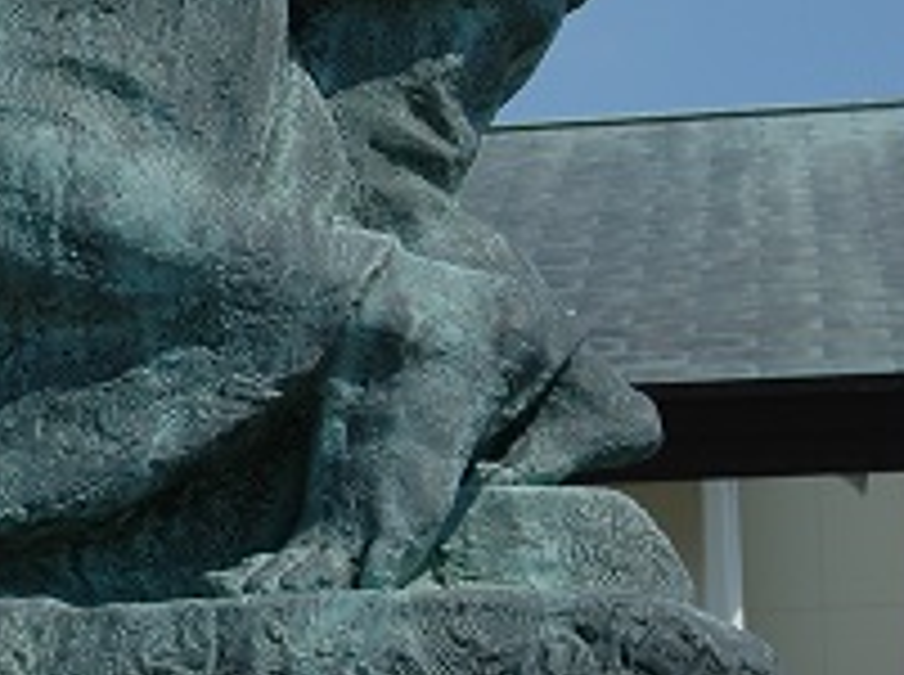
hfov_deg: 14.0
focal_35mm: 136
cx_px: -198
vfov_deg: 10.8
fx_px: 3553
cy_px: 194
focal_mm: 35
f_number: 6.3
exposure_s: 1/400
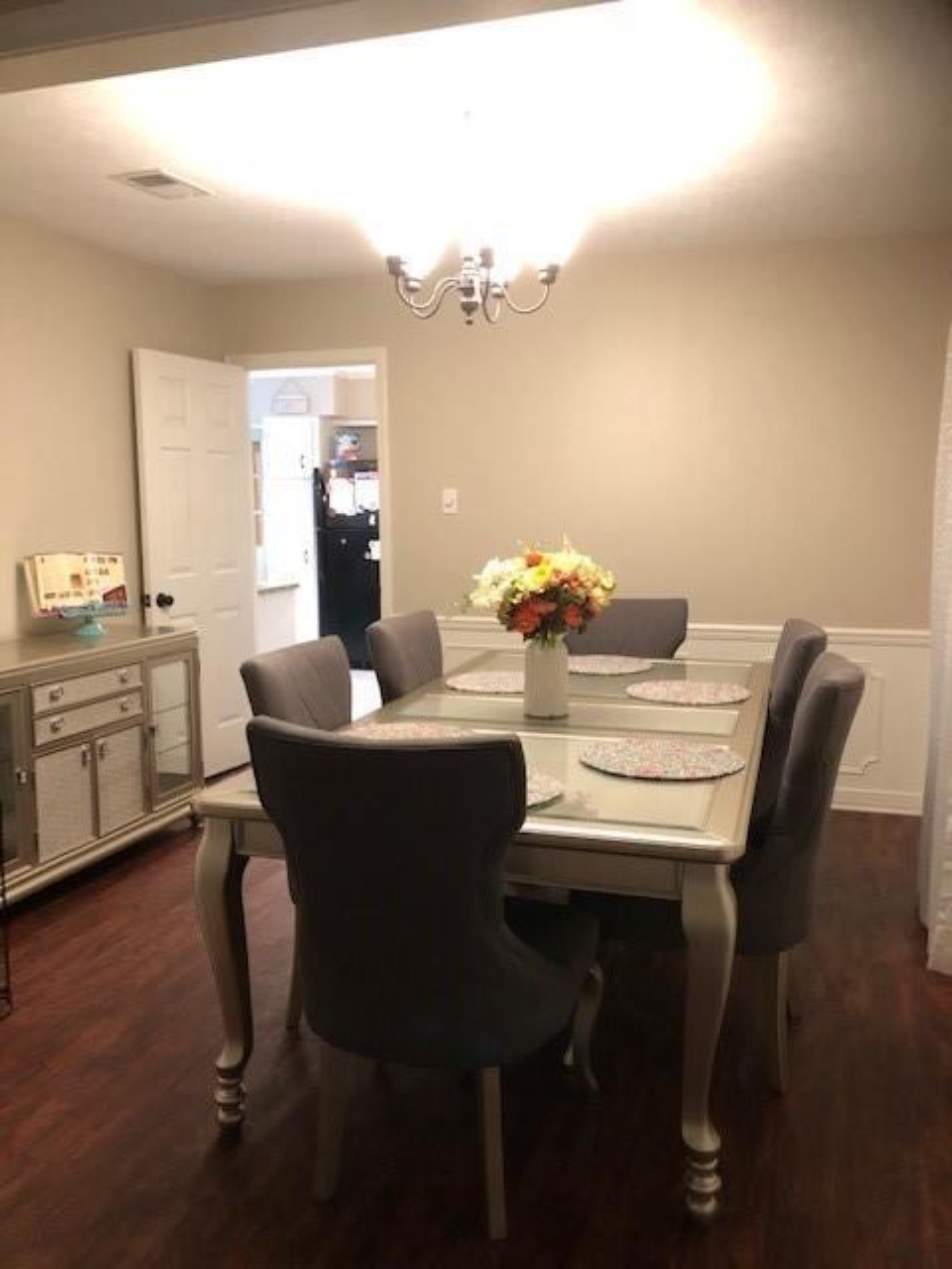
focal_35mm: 28
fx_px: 1027
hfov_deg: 49.7
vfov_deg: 63.4
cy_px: 634
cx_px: 476
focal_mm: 3.99
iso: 100
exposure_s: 1/4
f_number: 1.8
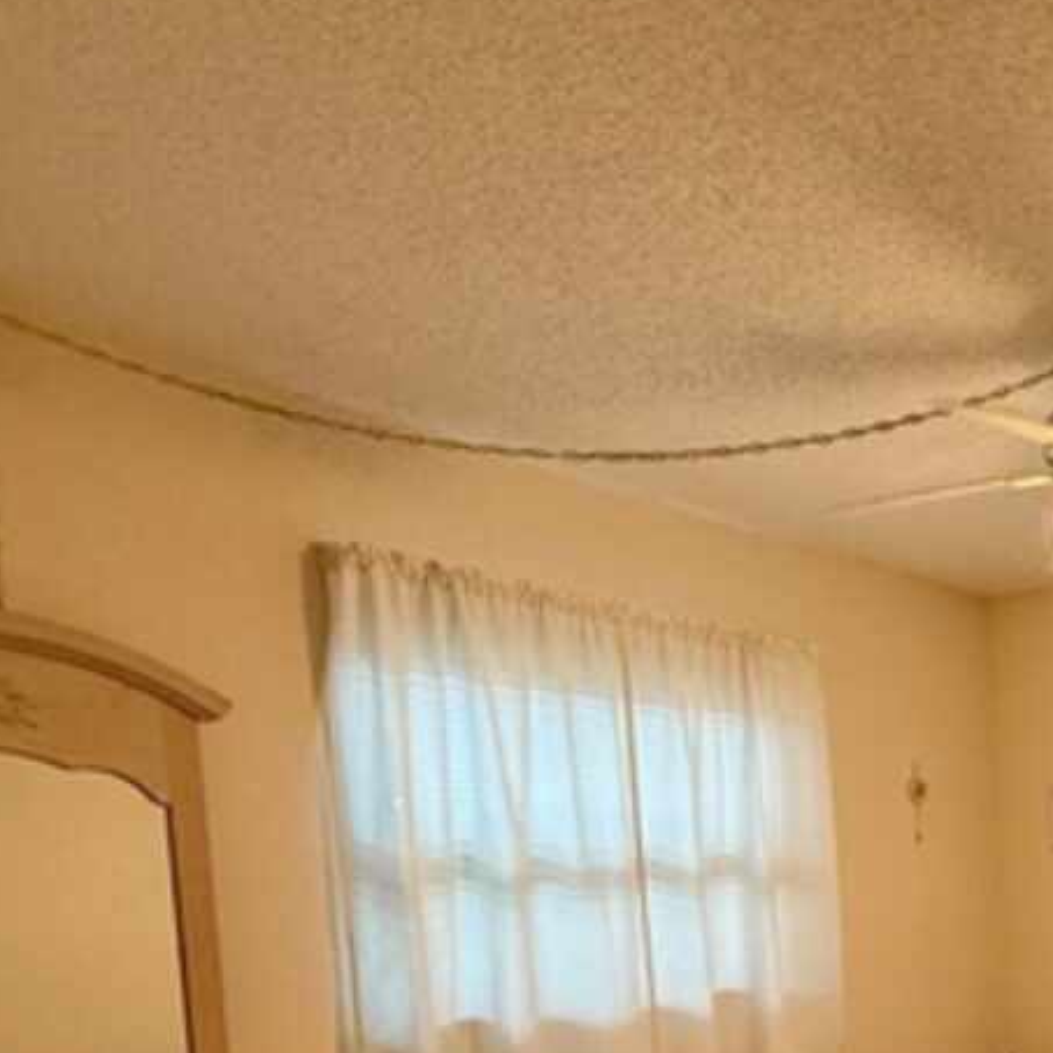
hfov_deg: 39.4
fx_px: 1205
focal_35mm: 35
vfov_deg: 42.8
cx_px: 1134
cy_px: 969
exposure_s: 1/60
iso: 250
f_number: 2.2
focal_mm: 2.22
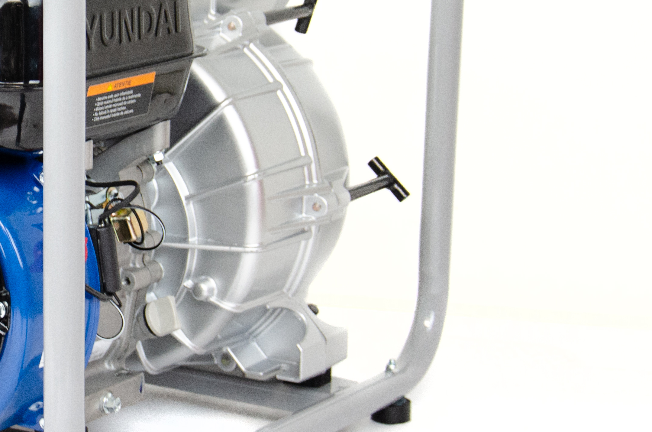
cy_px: 139
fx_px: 2476
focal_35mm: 137
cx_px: 40
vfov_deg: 10.0
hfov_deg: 14.8
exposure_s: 1/160
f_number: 4.5
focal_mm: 40
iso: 500
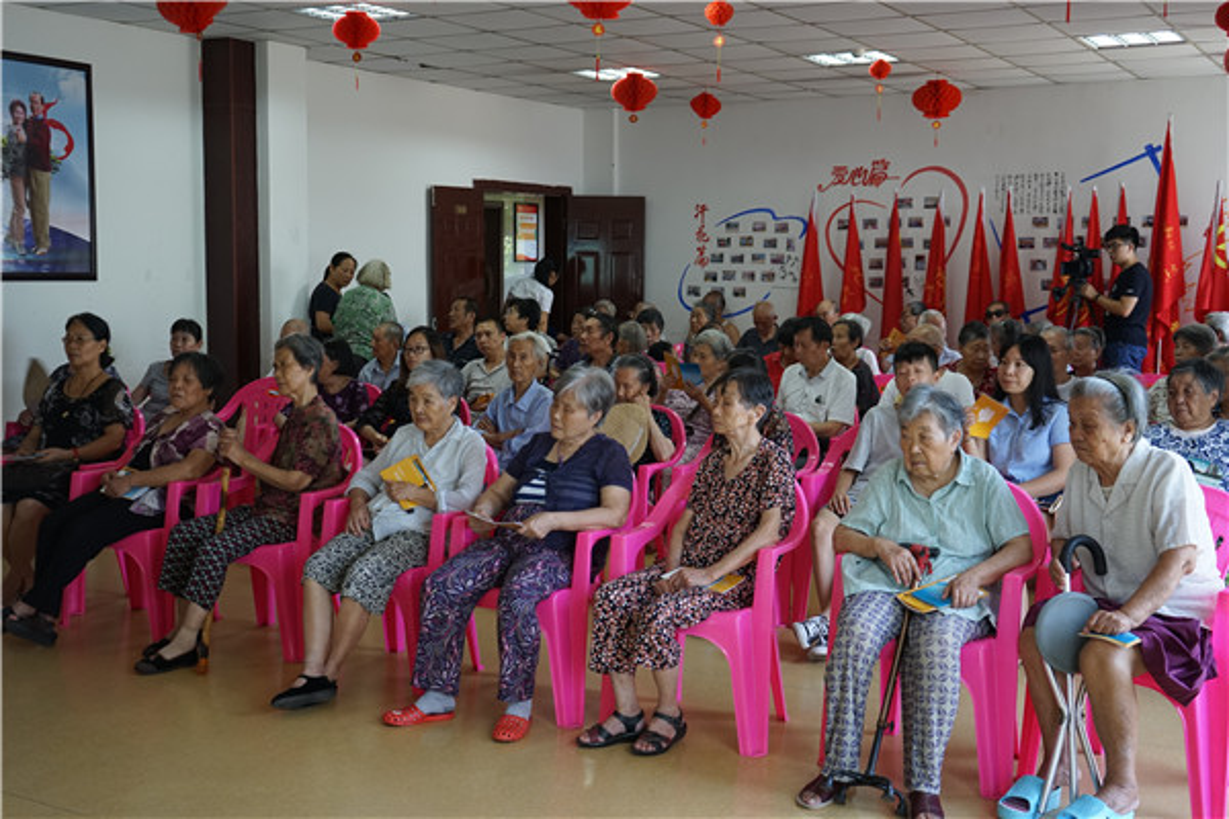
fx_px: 1400
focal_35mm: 41
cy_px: 410
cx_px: 614
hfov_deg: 47.4
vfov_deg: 32.6
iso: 800
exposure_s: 1/60
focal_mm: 41
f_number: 4.5
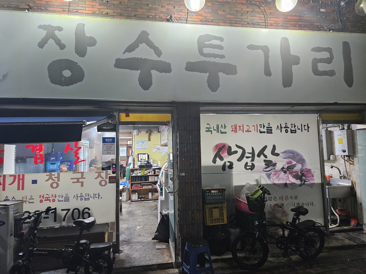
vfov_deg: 58.9
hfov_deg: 73.9
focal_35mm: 23
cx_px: 183
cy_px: 137
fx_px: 243
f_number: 1.8
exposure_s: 1/120
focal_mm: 5.4
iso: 640
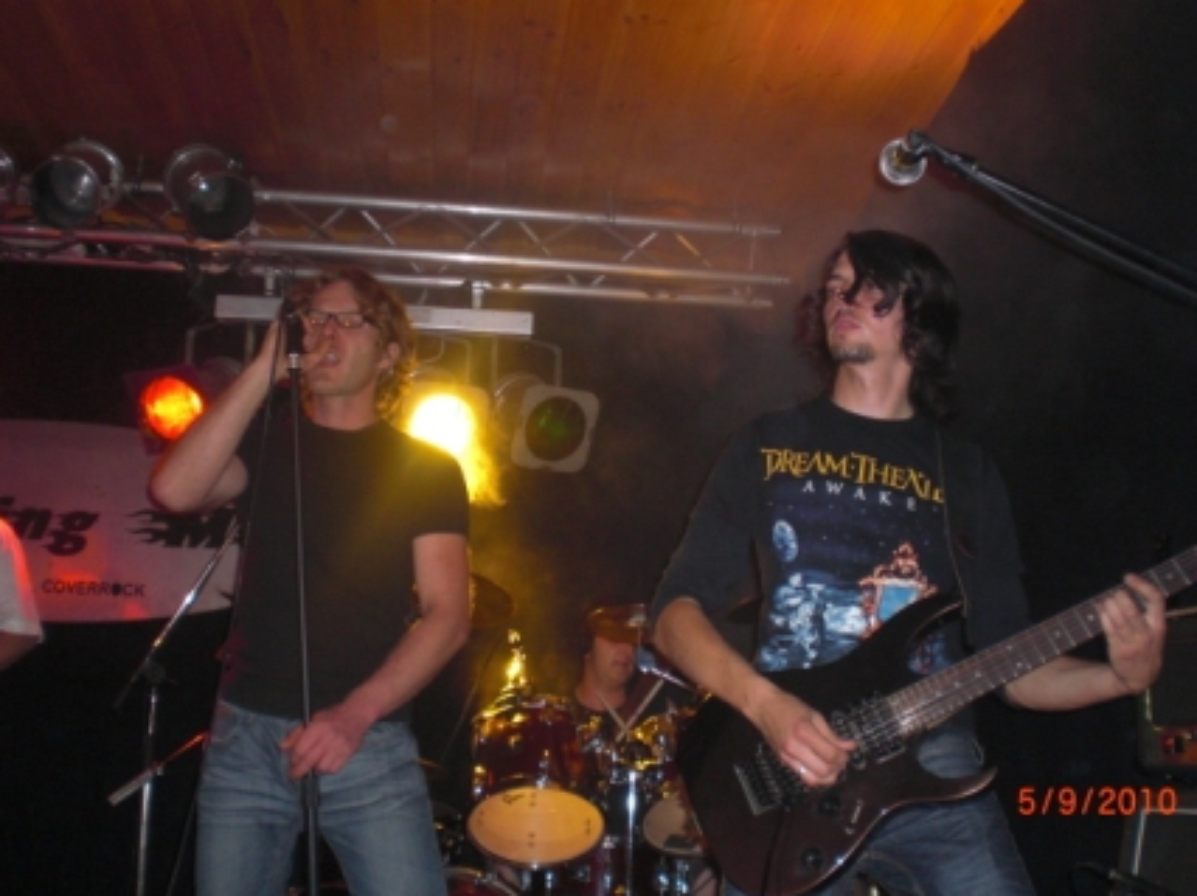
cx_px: 624
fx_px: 1382
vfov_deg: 35.9
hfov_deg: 46.8
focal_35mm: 40
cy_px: 427
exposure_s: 1/60
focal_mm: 6.3
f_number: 3.1
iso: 200
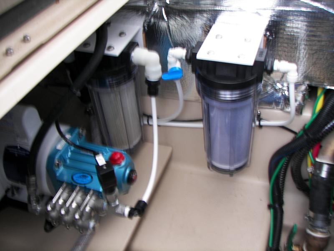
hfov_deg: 51.4
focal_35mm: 36
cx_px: 167
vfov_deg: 39.7
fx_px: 347
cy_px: 126
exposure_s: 1/30
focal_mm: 6
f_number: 2.8
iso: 64
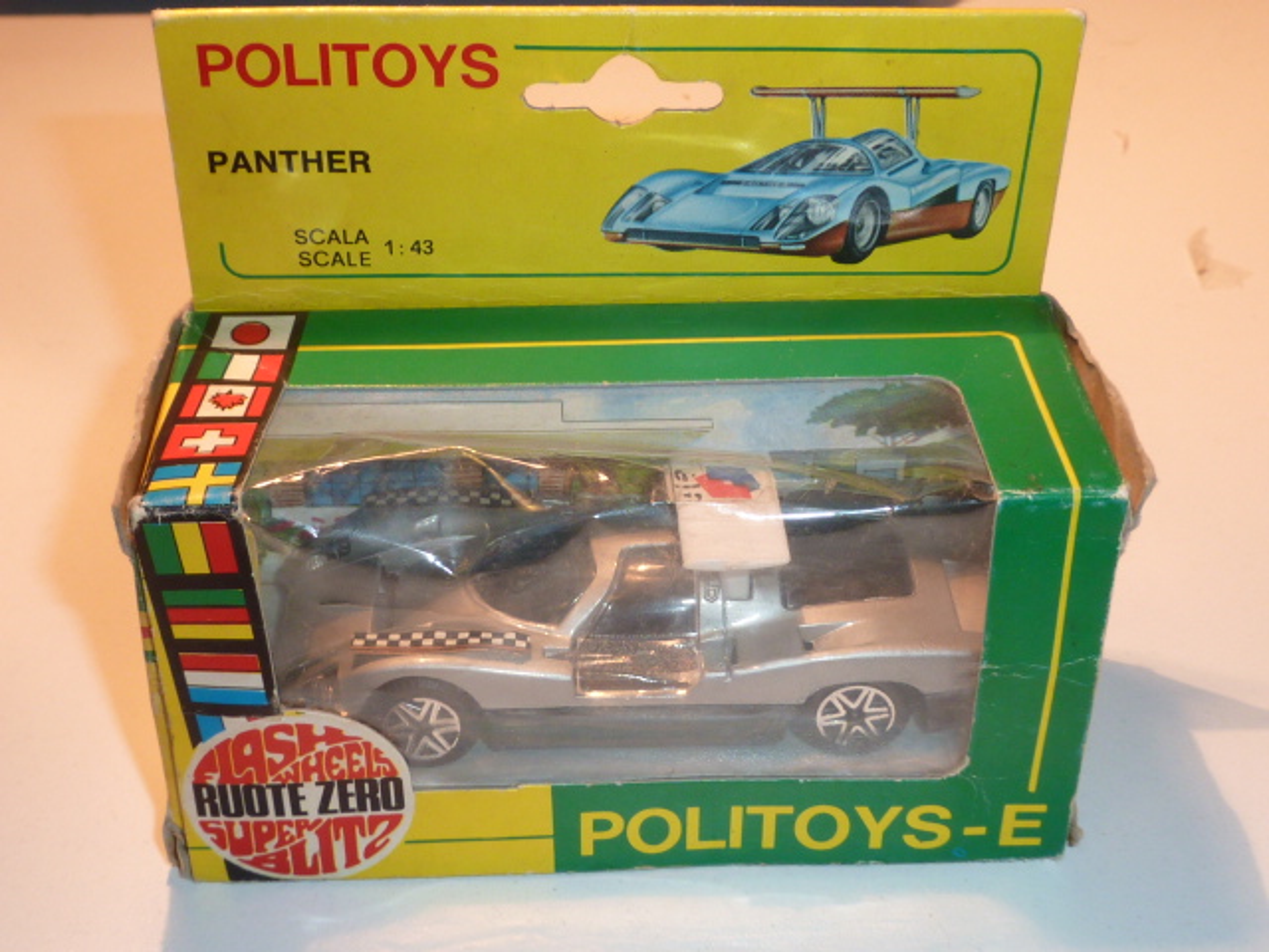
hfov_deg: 37.5
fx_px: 1870
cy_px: 476
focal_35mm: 51
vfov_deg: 28.6
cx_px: 634
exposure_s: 1/30
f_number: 4
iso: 100
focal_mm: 4.7
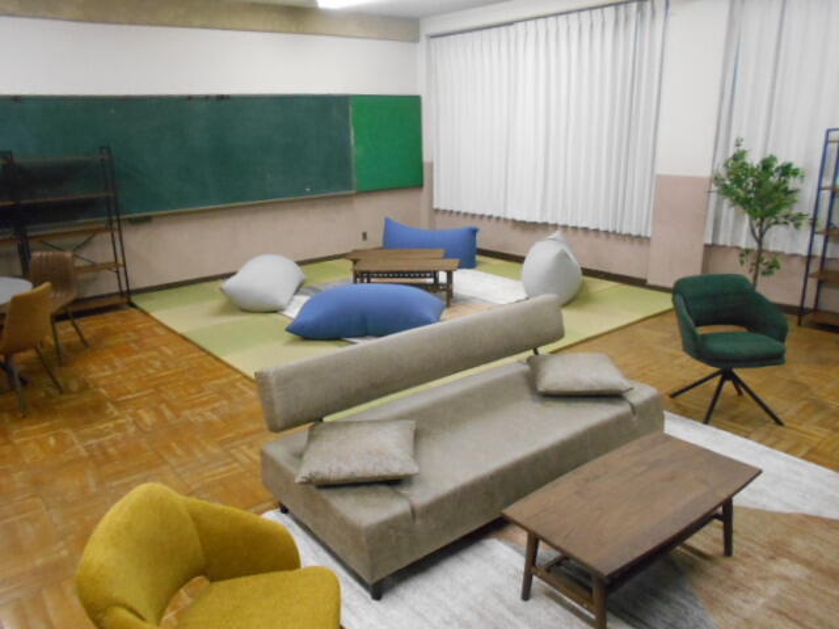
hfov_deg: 67.3
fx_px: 630
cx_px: 420
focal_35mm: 26
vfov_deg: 53.1
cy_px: 314
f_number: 3.2
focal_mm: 4.6
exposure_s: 1/40
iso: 800
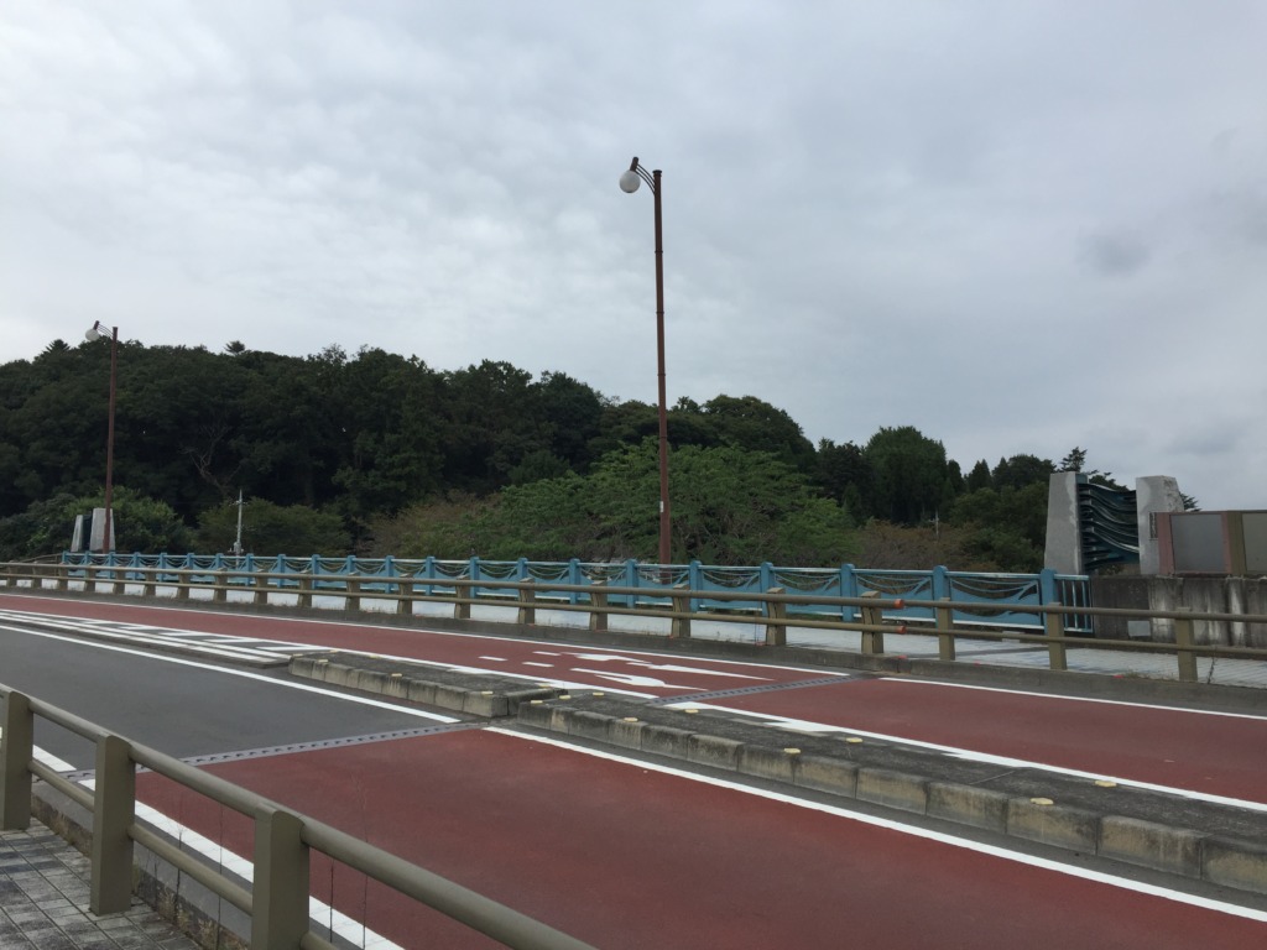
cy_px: 475
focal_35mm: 29
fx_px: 1061
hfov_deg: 61.7
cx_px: 634
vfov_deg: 48.2
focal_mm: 4.15
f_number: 2.2
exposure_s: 1/989
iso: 32
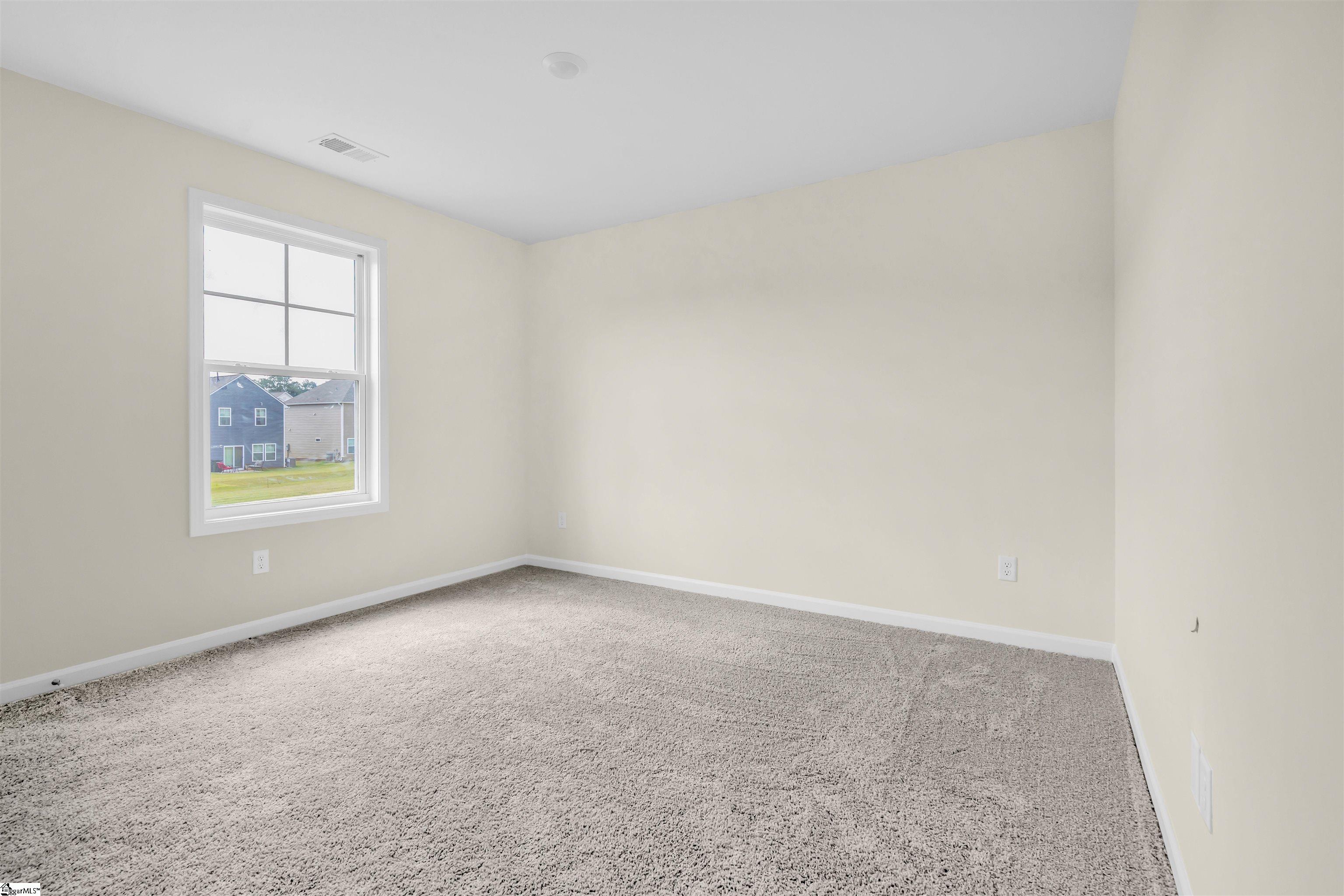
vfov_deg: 73.8
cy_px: 448
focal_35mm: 16
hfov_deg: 96.7
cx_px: 672
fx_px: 597
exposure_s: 1/100
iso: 320
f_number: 7.1
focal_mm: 16
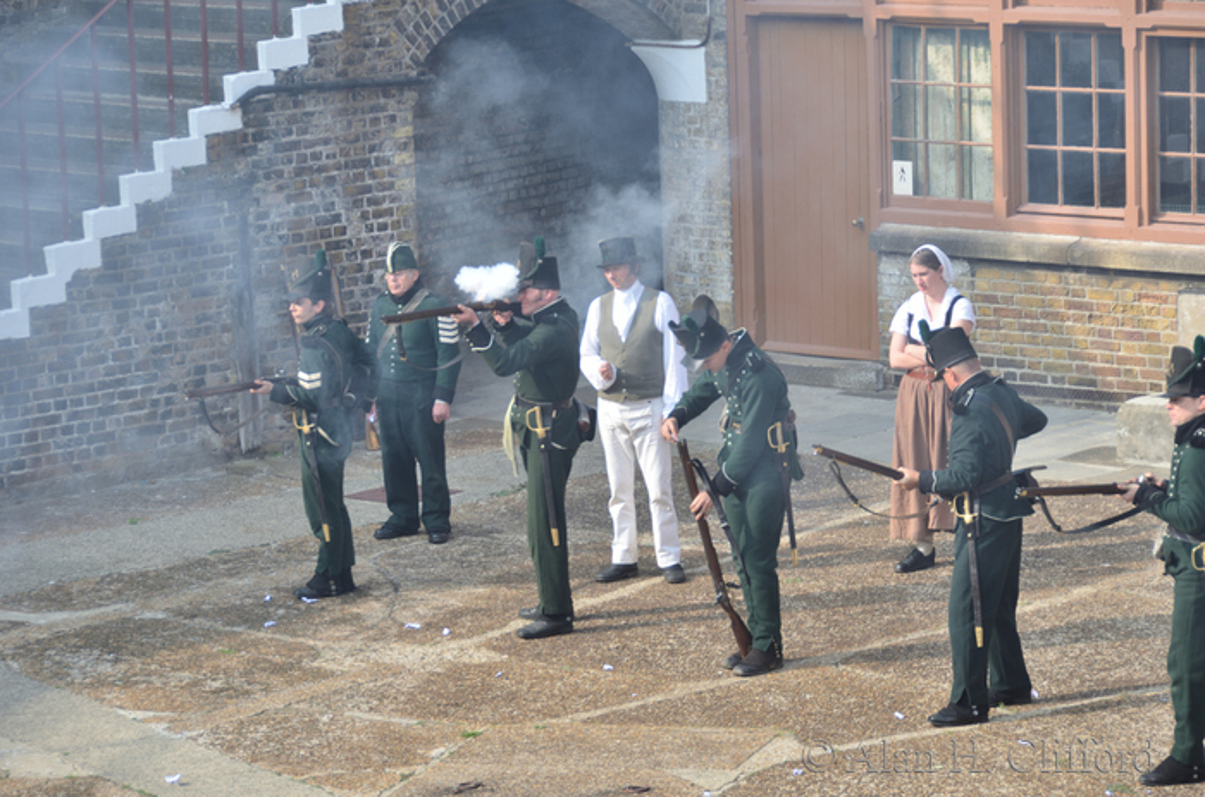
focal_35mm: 142
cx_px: 602
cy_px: 398
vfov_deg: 9.6
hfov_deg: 14.4
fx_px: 4758
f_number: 5.3
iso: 100
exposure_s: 1/200
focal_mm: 95
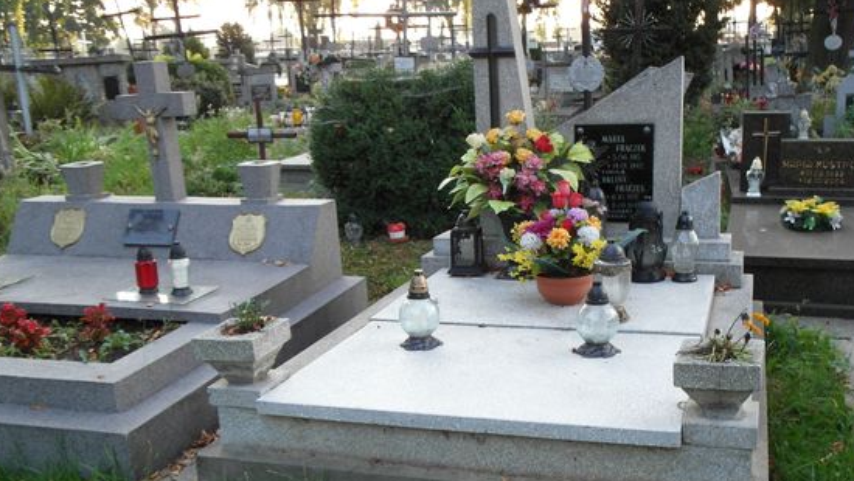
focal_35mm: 38
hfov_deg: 52.6
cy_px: 292
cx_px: 477
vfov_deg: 31.1
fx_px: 861
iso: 100
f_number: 3.6
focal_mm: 6.5
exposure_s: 1/45
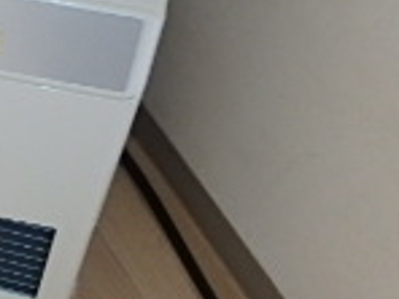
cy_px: 145
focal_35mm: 91
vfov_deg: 16.2
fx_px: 1049
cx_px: -191
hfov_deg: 19.0
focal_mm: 3.7
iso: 200
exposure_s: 1/40
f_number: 3.5
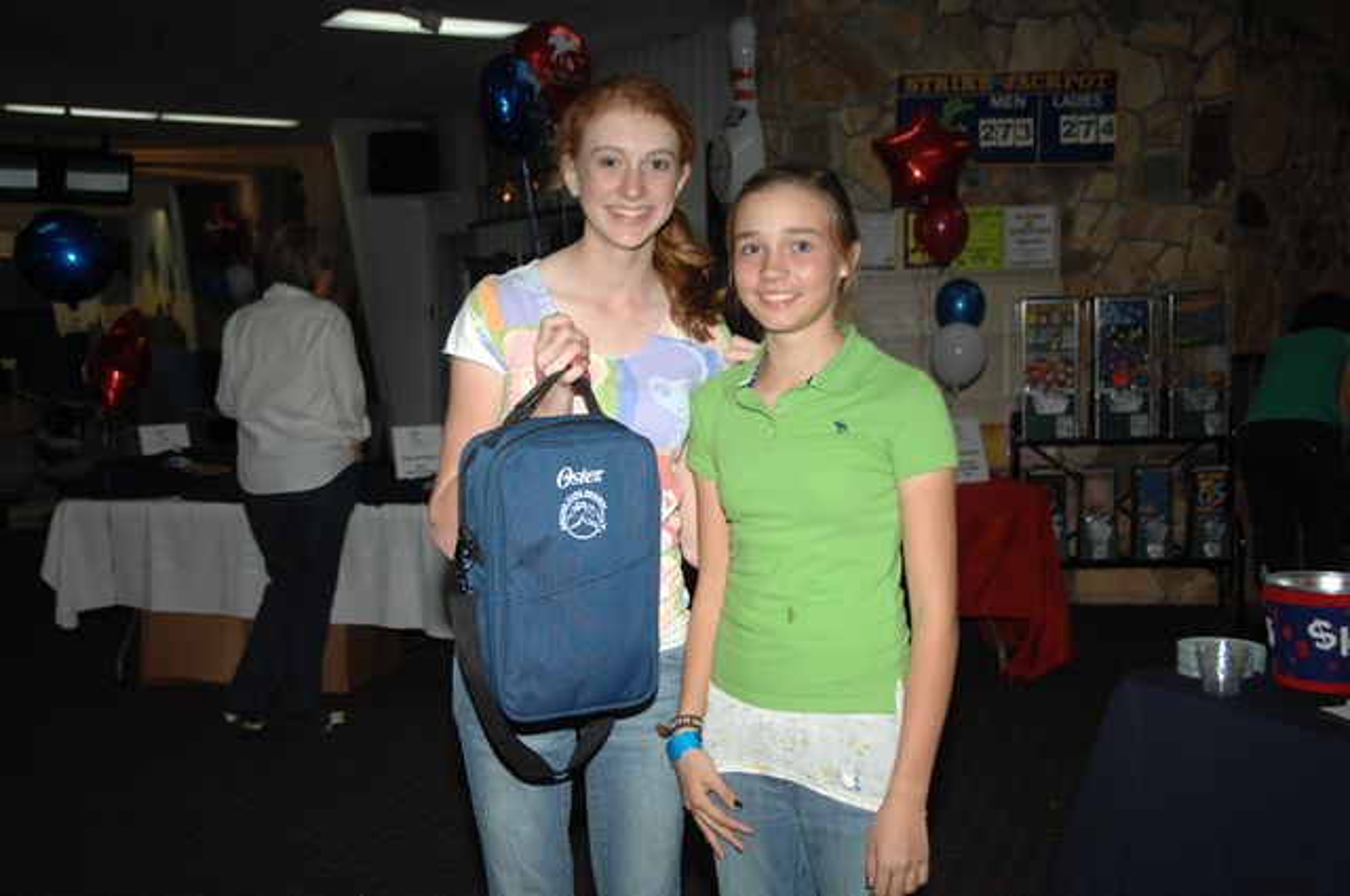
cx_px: 675
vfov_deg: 30.8
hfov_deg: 45.0
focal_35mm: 44
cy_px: 448
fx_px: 1629
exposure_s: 1/125
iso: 200
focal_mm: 29
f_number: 4
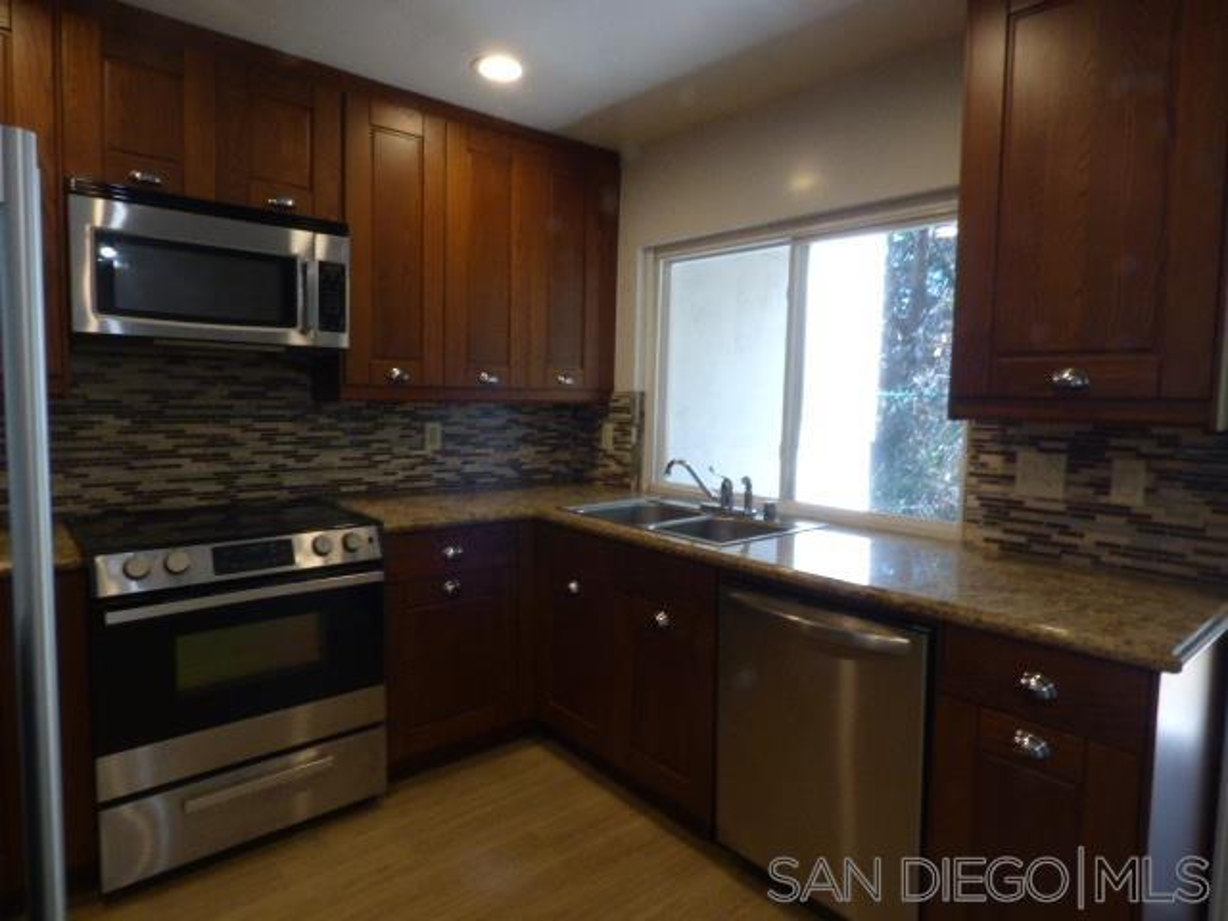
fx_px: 709
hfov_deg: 81.7
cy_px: 460
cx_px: 614
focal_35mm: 20
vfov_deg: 66.0
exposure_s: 1/13
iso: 200
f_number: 8
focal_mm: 3.58
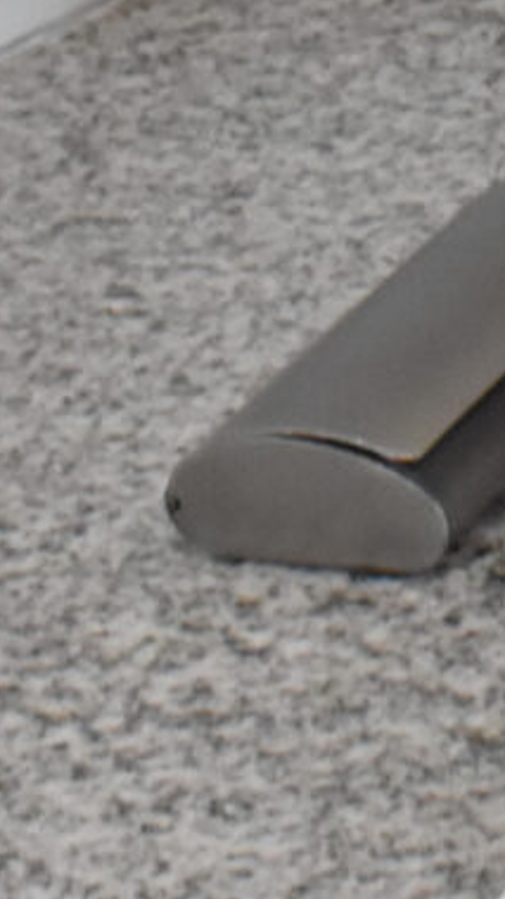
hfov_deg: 4.4
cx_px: 1619
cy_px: -767
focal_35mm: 266
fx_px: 6326
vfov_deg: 7.8
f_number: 11
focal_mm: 25
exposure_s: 1/40
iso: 2000
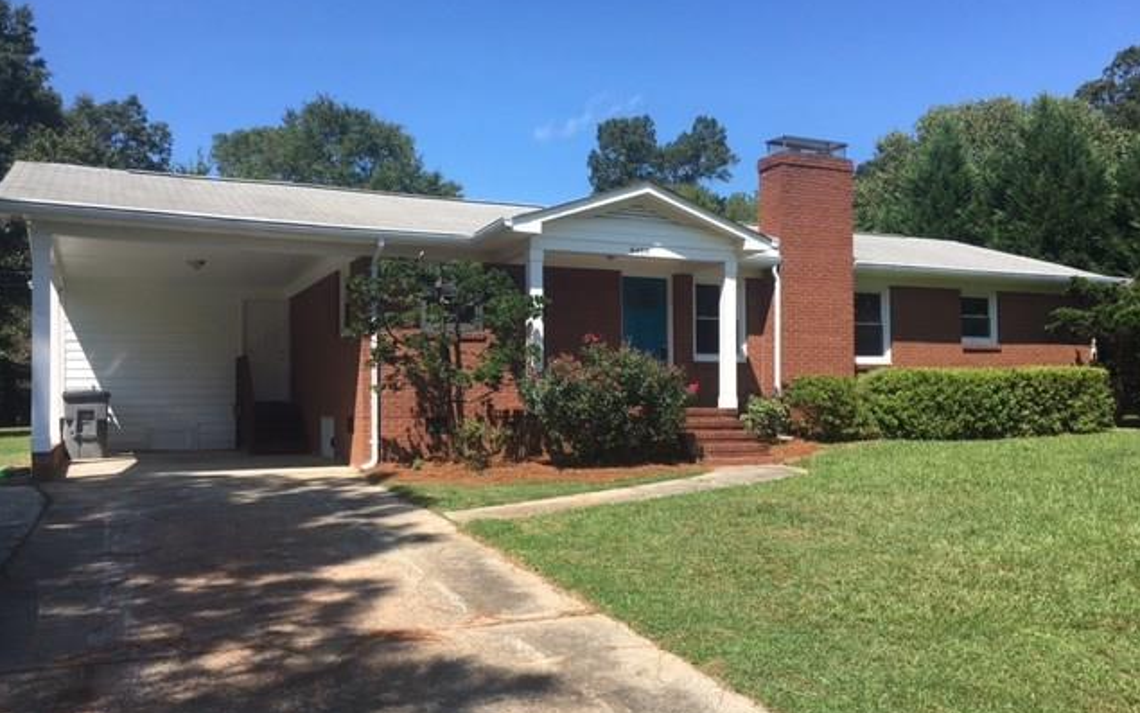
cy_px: 392
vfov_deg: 40.6
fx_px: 963
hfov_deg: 61.2
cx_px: 571
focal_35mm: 31
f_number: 2.2
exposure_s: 1/1350
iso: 25
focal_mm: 4.15
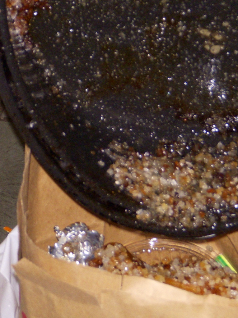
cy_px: 87
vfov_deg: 11.9
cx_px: 164
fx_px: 1513
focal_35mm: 165
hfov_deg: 9.0
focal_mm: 12.6
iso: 200
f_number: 3.8
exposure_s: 1/80
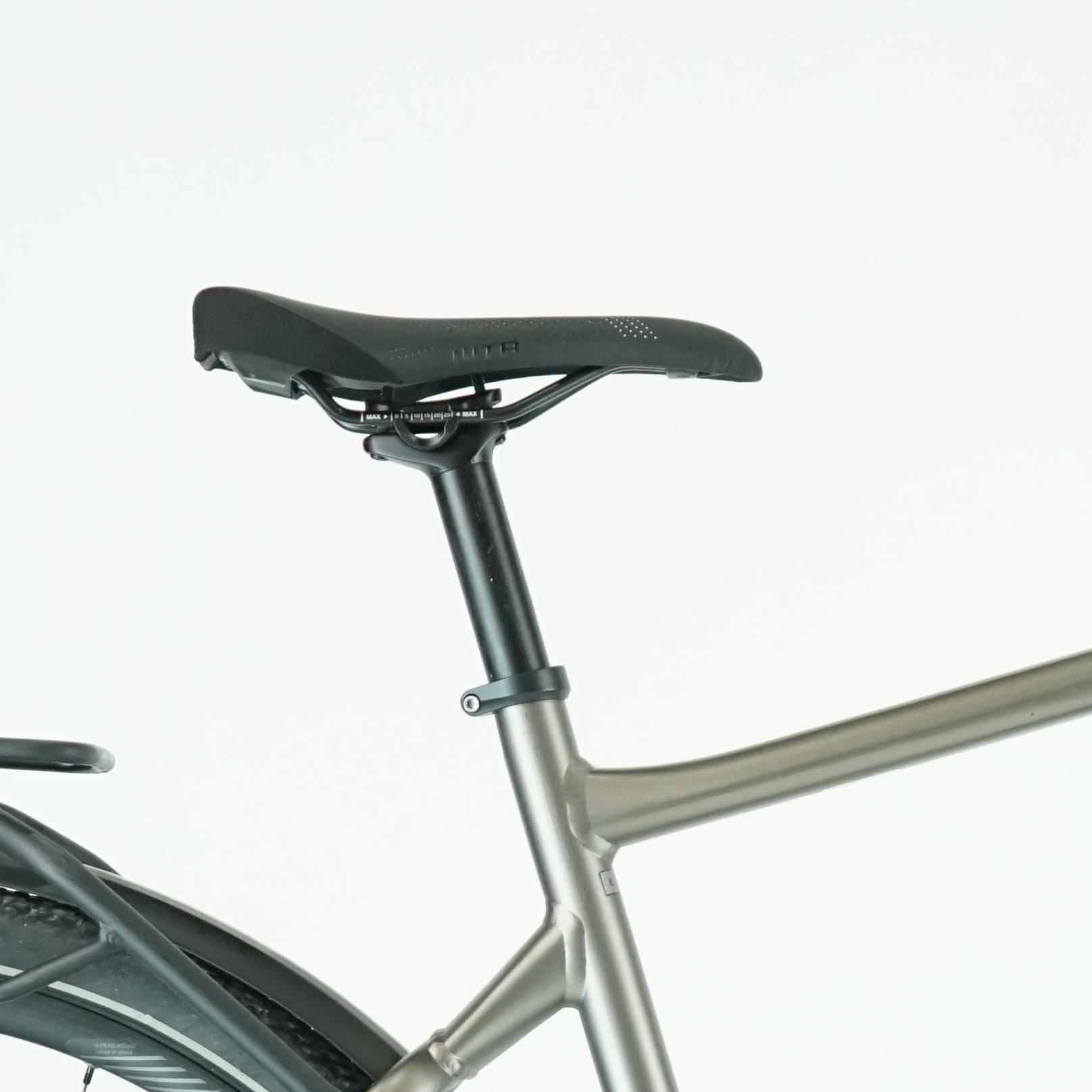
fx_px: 6531
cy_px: 1153
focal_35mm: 183
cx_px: 1070
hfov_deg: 9.5
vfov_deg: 9.5
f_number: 5
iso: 2000
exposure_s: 1/200
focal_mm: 58
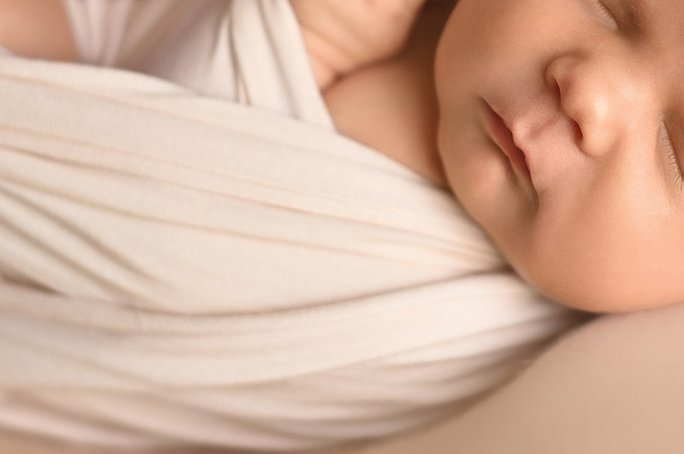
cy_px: 34
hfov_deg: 13.2
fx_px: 2942
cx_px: 464
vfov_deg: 8.8
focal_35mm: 155
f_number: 2
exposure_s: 1/400
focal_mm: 50
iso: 220
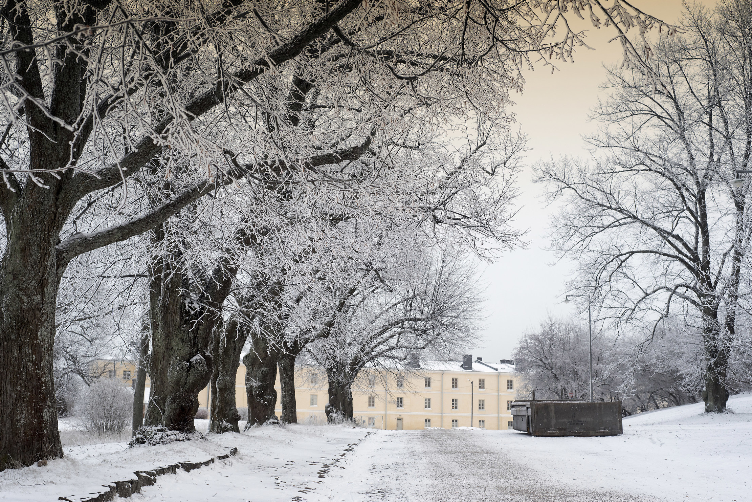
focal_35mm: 54
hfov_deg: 36.9
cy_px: 237
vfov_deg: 25.1
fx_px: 1128
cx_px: 374
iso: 400
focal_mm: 50
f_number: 5.6
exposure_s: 1/125
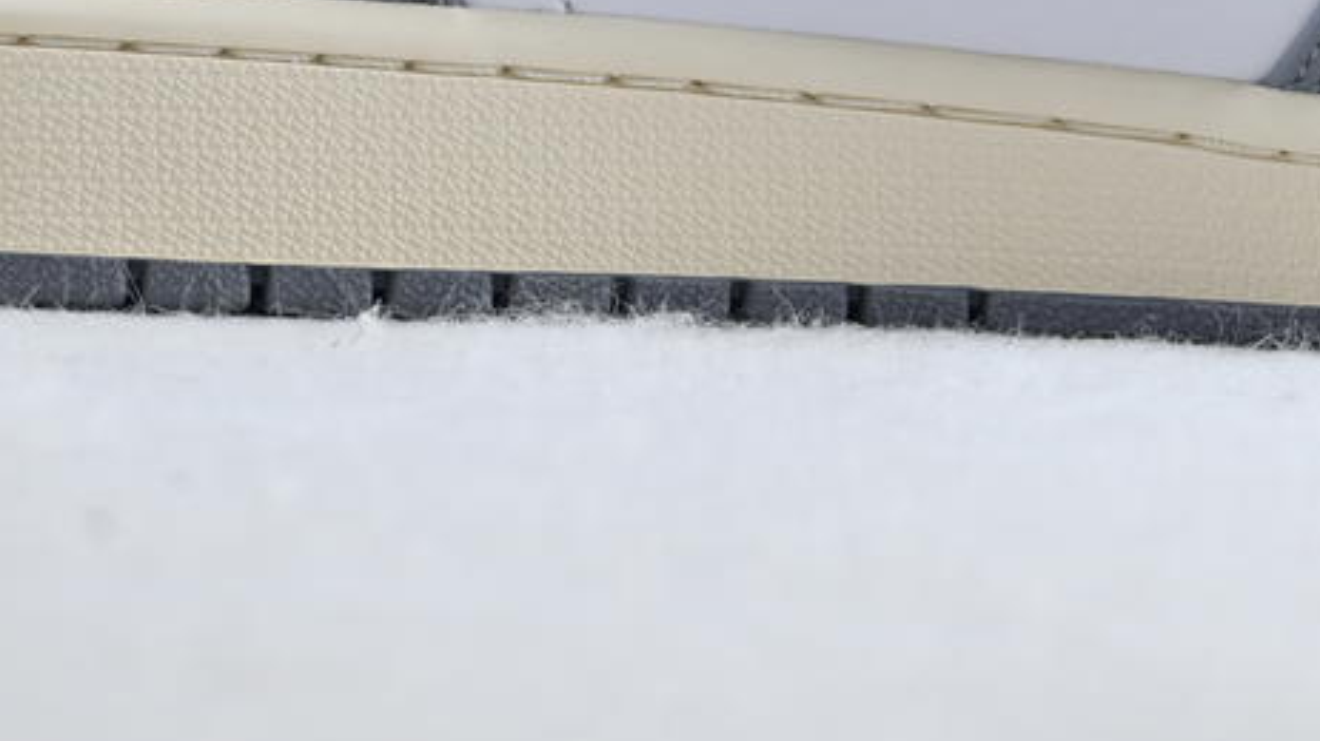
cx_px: 1226
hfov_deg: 18.4
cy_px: -265
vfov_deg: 10.4
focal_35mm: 114
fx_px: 3989
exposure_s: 1/40
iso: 100
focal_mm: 28
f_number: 4.5
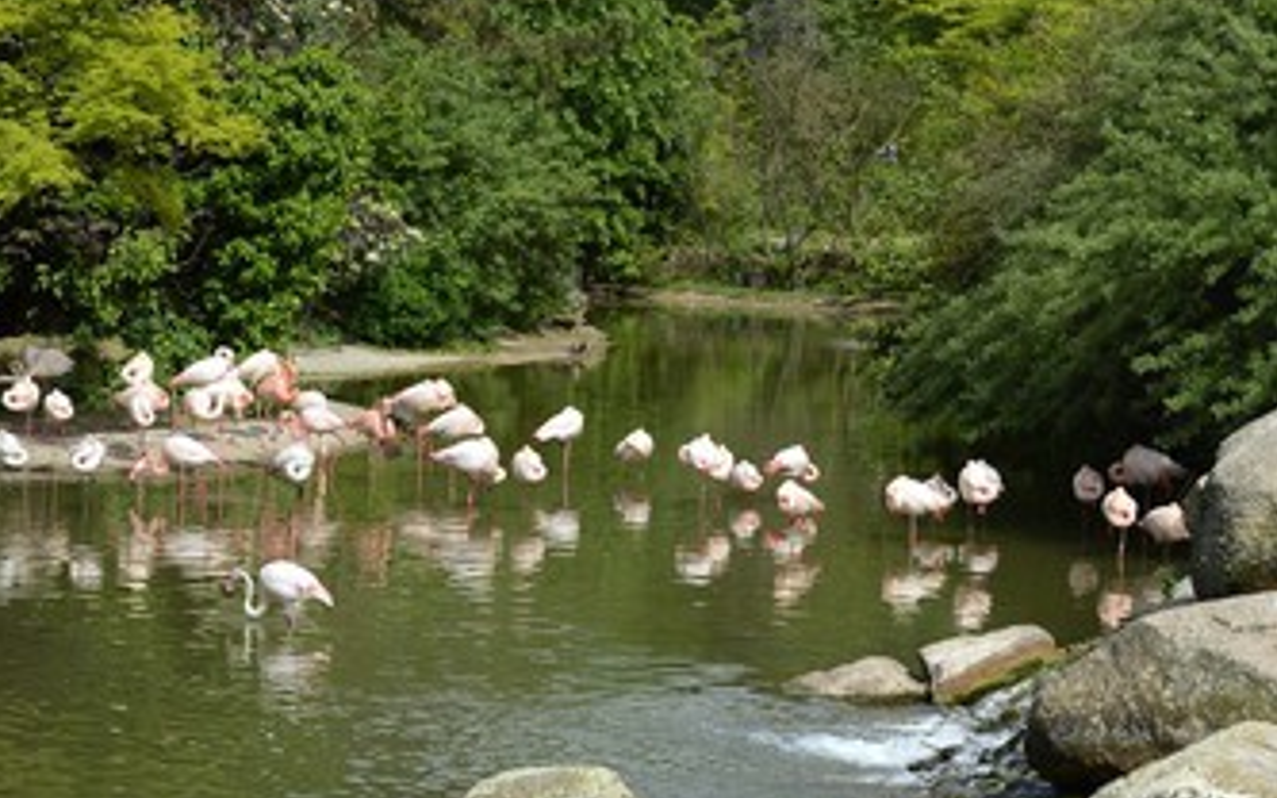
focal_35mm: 90
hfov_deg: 23.0
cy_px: 480
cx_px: 476
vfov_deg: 14.5
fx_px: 3132
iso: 200
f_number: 11
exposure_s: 1/320
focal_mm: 70
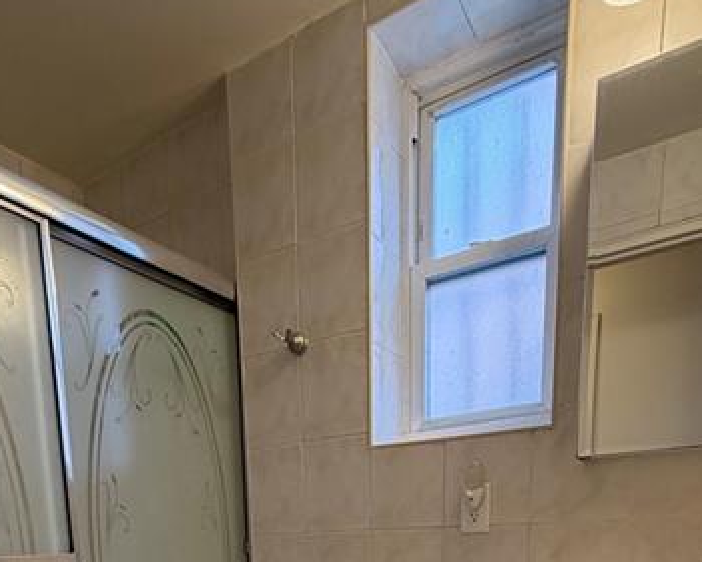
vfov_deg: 37.8
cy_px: 658
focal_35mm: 30
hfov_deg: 58.1
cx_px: 265
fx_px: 623
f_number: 2.2
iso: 200
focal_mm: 2.22
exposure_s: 1/120
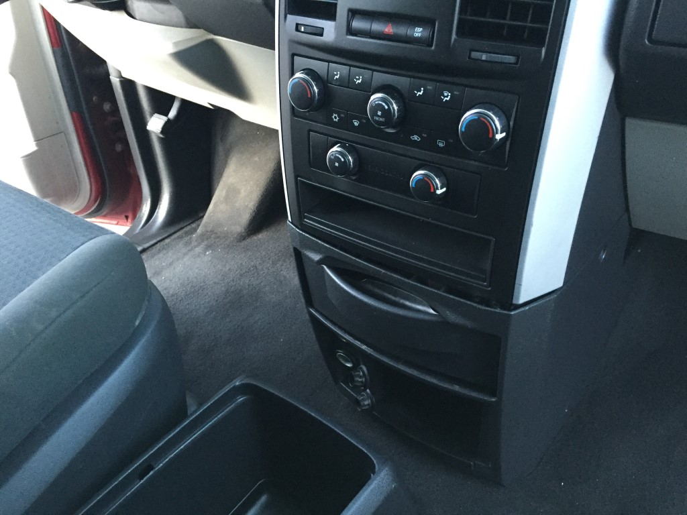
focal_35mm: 29
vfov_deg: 48.2
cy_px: 258
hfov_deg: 61.7
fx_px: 576
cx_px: 344
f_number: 2.2
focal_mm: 4.15
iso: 320
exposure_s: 1/30
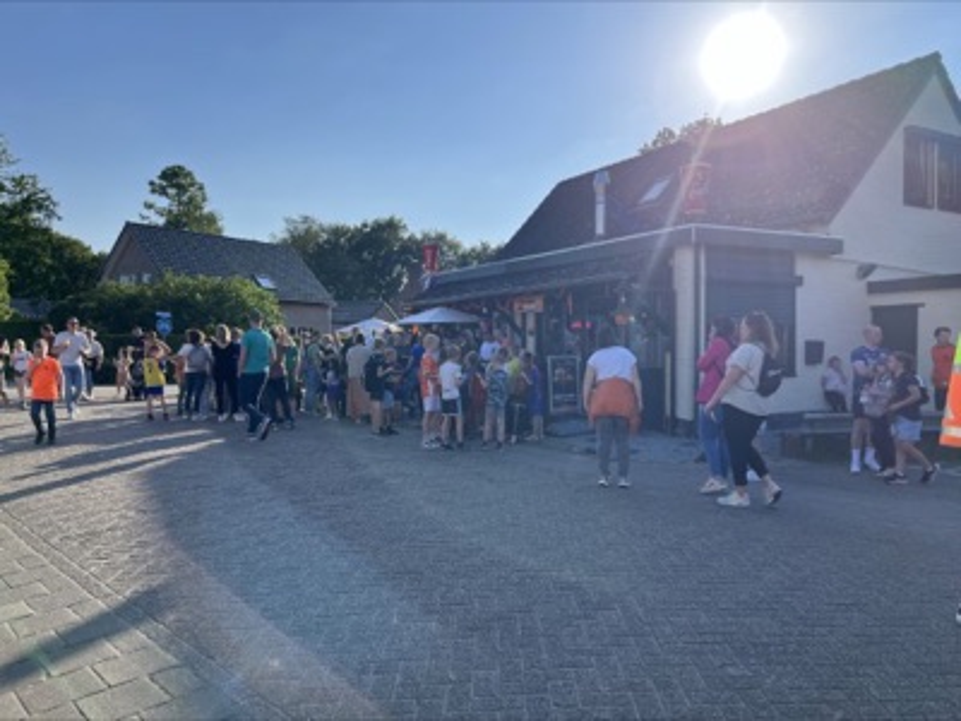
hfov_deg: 67.3
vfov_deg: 53.1
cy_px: 360
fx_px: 722
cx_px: 480
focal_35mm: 26
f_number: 1.6
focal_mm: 5.1
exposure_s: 1/2755
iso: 50
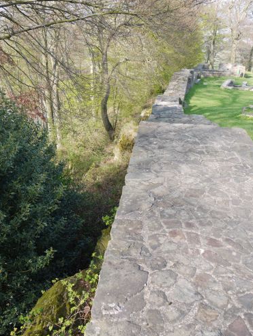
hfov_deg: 41.8
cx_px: 131
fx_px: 331
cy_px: 169
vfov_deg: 53.9
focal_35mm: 34
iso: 100
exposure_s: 1/160
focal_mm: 14
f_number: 4.5
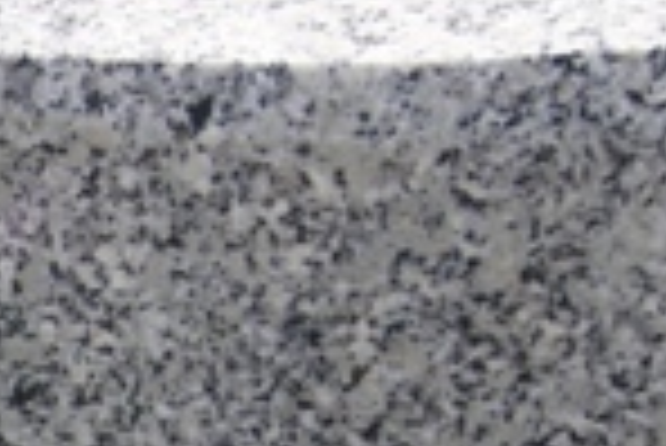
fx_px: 3592
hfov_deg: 9.9
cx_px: -630
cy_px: 856
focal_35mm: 194
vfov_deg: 6.9
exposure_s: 1/200
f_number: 8
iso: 200
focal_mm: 30
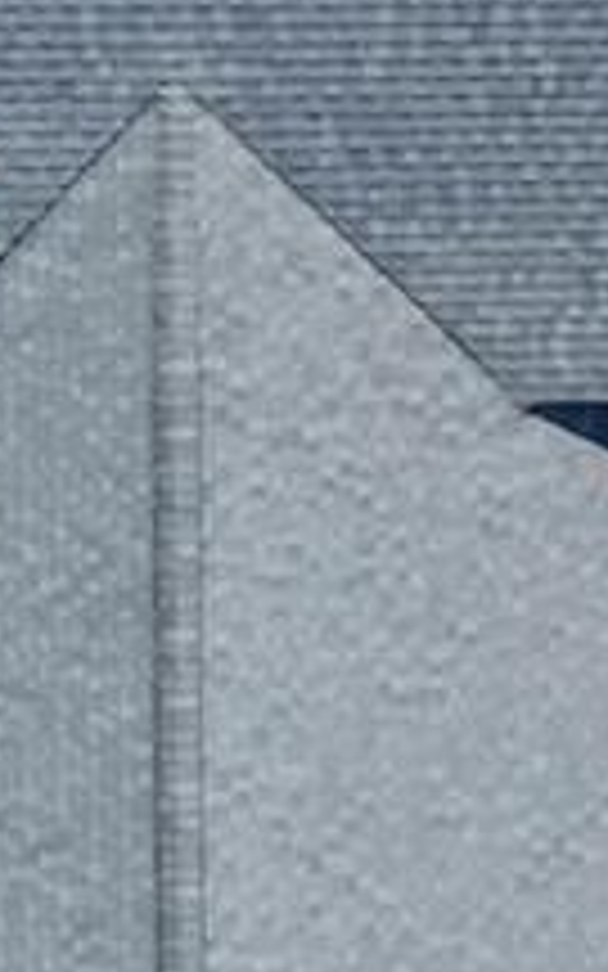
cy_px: 135
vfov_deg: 12.5
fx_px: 4401
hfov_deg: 7.9
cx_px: 513
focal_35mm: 166
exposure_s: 1/180
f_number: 2.8
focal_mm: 8.38
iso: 120
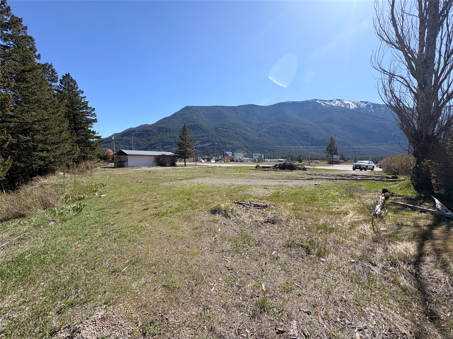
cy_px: 170
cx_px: 226
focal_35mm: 14
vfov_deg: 85.7
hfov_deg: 102.1
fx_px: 183
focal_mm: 2.22
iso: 50
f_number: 2.2
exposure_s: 1/1217
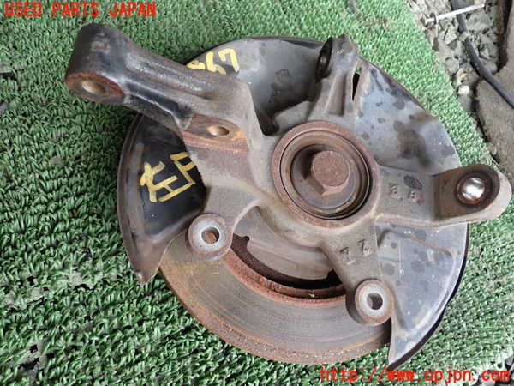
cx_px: 257
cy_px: 193
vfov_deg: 46.8
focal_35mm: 30
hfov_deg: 60.0
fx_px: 445
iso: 200
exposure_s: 1/50
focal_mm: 5.4
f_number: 2.3
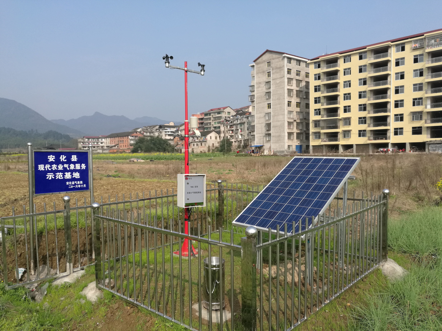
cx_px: 221
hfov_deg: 65.3
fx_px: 345
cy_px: 166
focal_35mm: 27
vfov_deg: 51.4
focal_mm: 4.04
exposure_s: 1/873
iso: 50
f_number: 2
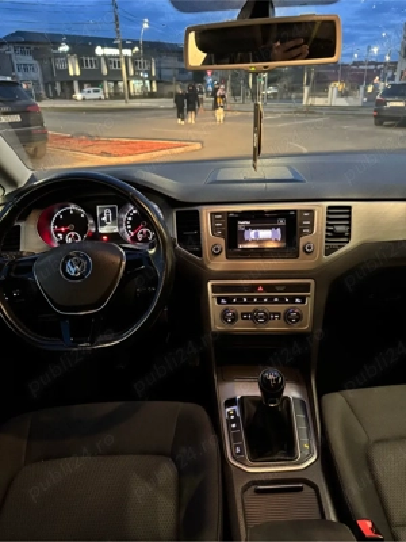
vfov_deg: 71.6
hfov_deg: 56.8
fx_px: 375
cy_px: 271
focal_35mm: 24
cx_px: 203
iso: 1000
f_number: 1.78
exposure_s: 1/30
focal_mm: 6.76
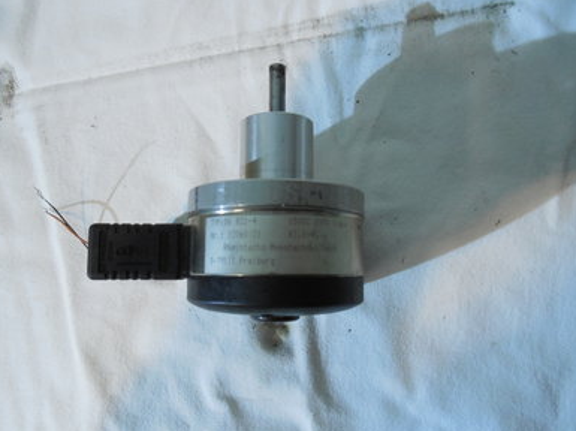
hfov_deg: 67.3
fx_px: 432
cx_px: 284
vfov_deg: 53.0
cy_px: 220
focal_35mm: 26
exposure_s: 1/30
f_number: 3.3
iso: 360
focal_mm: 4.5
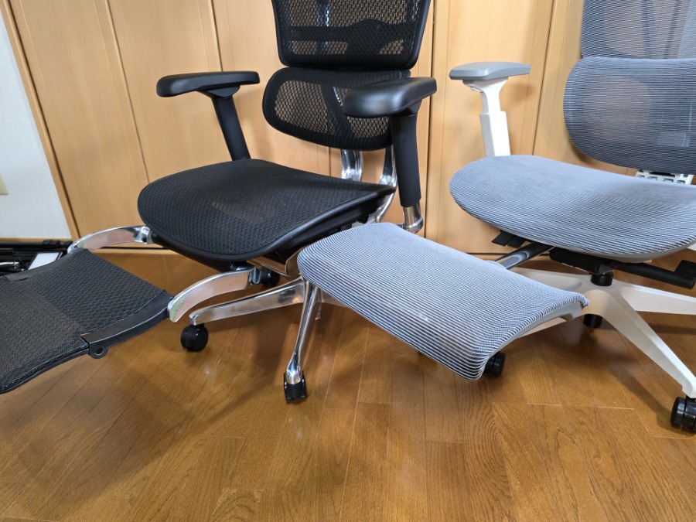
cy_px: 261
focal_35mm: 23
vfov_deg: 58.9
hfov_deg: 73.9
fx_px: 462
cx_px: 348
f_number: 1.7
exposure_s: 1/120
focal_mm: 6.3
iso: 800
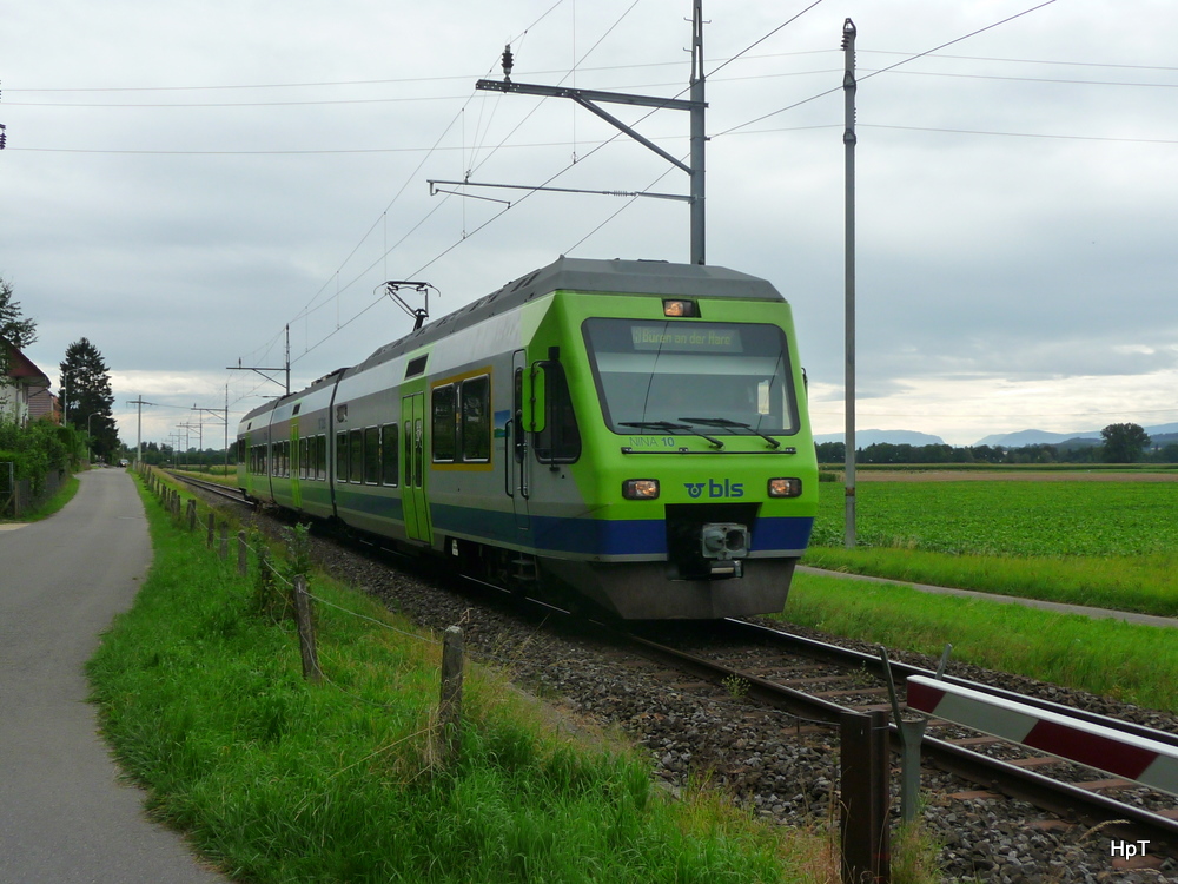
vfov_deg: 36.0
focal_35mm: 40
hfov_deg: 46.8
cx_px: 589
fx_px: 1361
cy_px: 442
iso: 160
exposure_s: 1/640
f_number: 3.9
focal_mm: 6.7
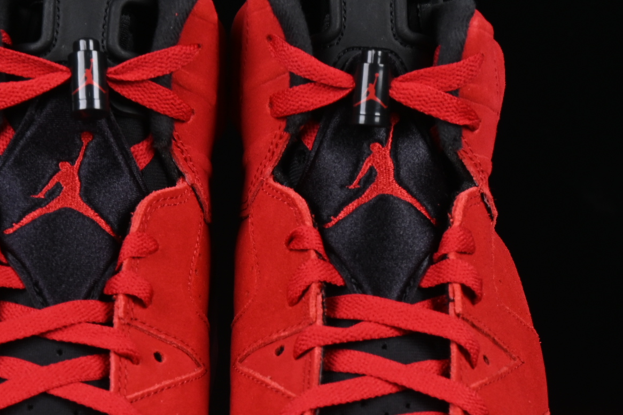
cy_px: 420
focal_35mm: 179
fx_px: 3098
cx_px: 223
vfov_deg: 7.6
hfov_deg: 11.5
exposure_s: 1/80
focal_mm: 50
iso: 160
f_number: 8
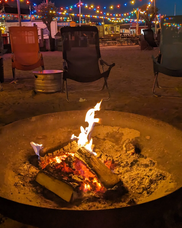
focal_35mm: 39
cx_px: 77
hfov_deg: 38.1
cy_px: 83
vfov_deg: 46.4
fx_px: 263
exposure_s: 1/33.9
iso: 381
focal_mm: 4.38
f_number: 1.73
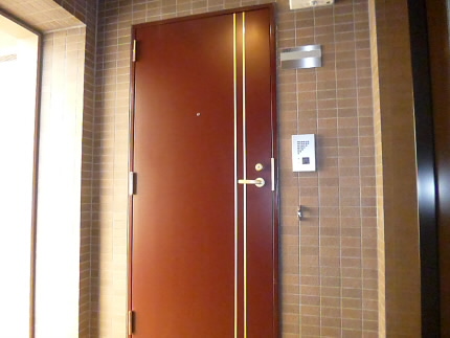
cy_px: 169
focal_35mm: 24
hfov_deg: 71.6
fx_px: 312
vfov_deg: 56.9
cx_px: 225
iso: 1600
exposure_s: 1/60
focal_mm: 4.3
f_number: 2.5
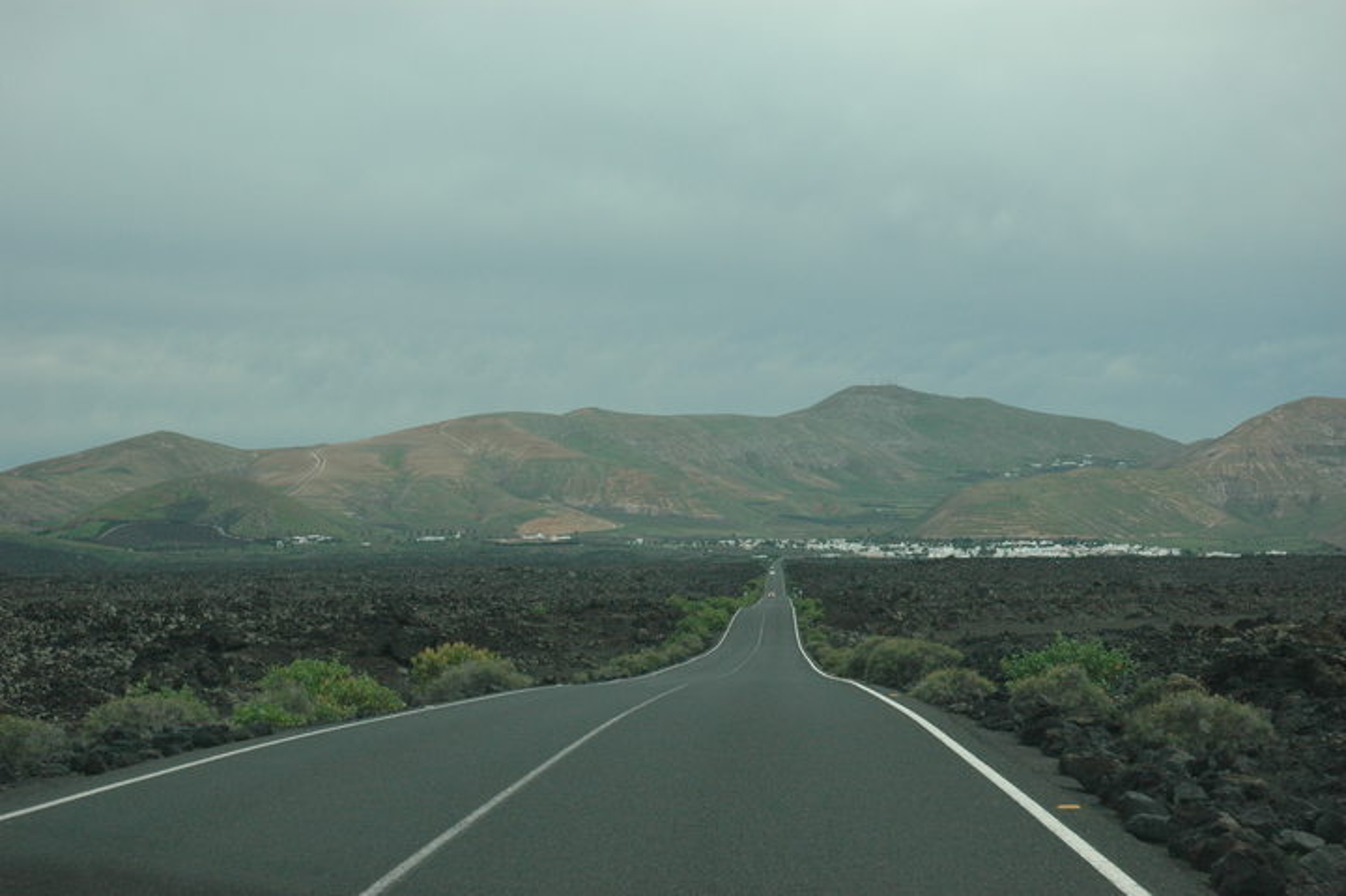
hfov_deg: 29.3
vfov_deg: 19.7
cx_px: 673
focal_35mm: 69
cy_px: 448
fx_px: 2578
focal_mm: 46
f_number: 9
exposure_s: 1/320
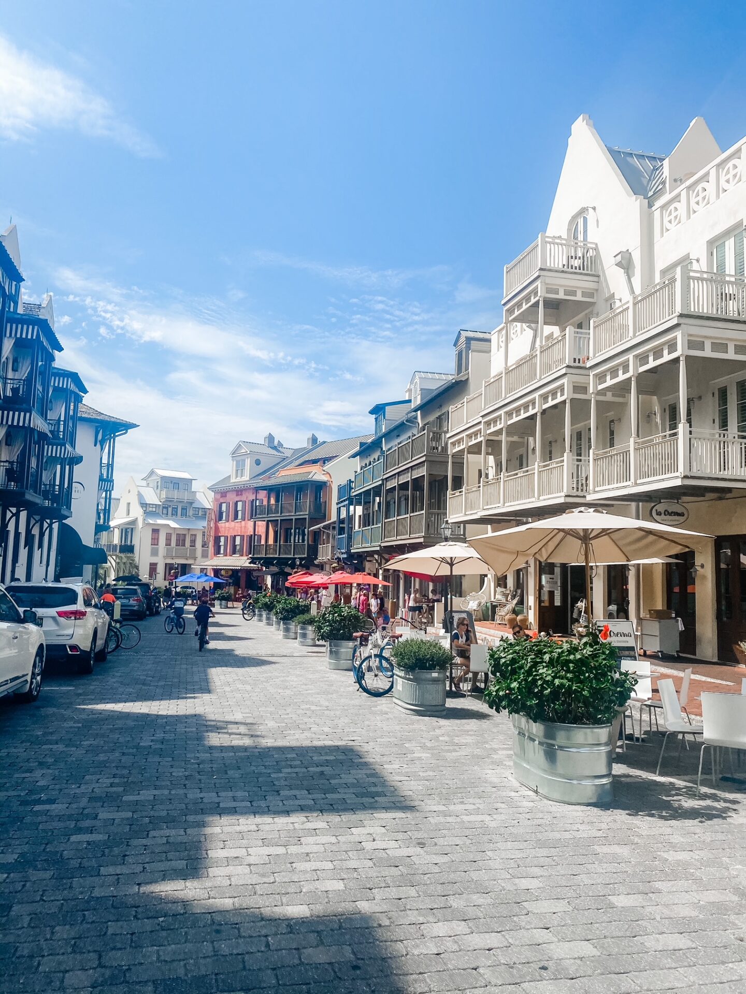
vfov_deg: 67.3
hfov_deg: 53.1
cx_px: 373
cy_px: 497
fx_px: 747
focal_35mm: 26
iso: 32
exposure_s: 1/4400
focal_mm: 4.25
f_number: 1.8
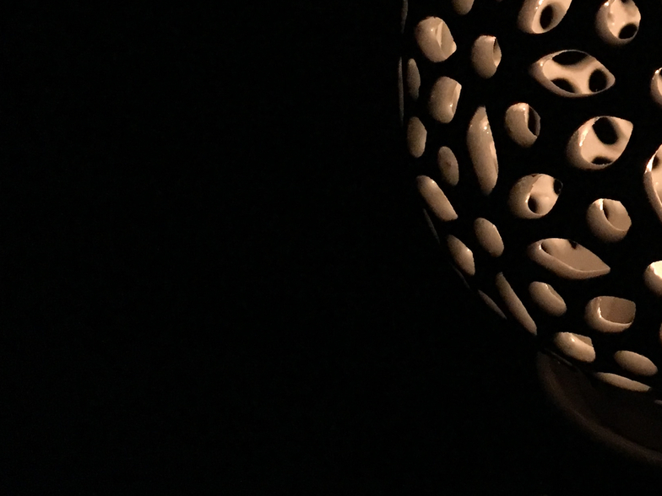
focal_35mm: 71
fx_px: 1358
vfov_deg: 20.3
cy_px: 37
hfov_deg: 24.9
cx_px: 782
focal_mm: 4.15
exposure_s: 1/25
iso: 200
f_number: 2.2
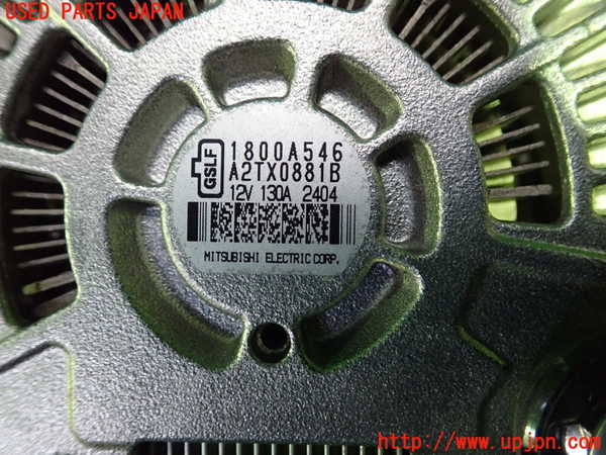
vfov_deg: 46.8
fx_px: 525
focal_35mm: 30
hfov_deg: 60.0
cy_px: 228
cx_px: 303
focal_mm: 5.5
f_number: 2.3
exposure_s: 1/30
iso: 800
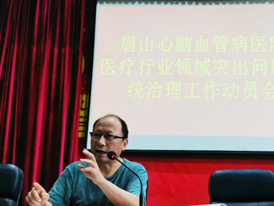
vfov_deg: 32.0
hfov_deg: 41.5
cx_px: 181
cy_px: 136
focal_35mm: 45
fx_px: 356
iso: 200
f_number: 1.8
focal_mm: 5.58
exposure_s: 1/50
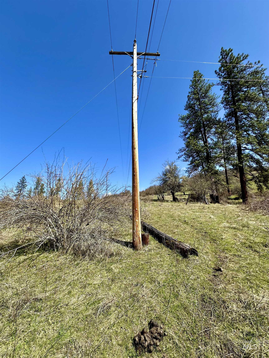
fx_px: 145
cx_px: 134
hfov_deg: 85.7
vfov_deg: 102.1
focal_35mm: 14
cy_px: 179
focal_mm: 2.22
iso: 40
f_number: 2.2
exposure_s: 1/1435
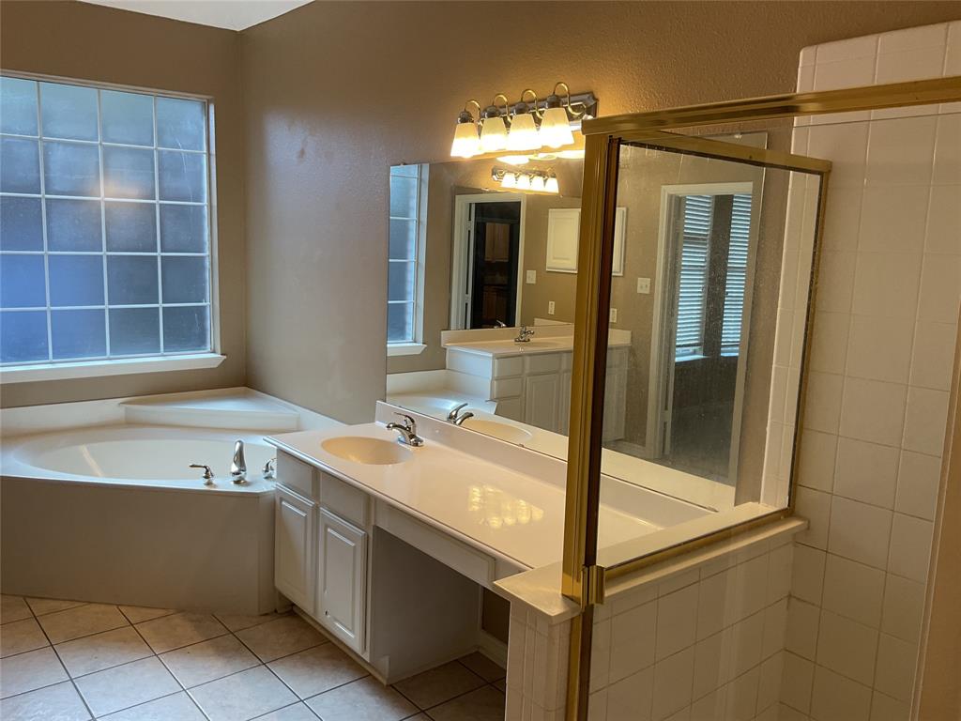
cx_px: 480
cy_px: 360
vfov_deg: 48.2
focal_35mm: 29
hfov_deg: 61.7
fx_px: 805
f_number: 1.8
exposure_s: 1/120
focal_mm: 3
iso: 50
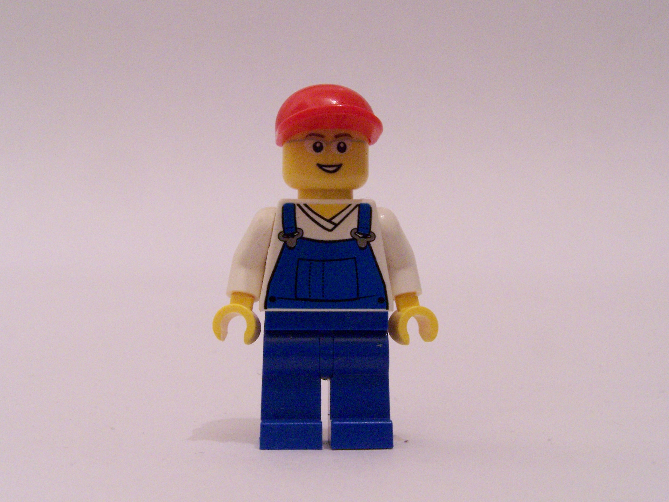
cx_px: 334
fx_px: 1082
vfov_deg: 26.1
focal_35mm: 56
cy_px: 251
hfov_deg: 34.3
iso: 400
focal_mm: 9.3
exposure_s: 1/6
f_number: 6.3
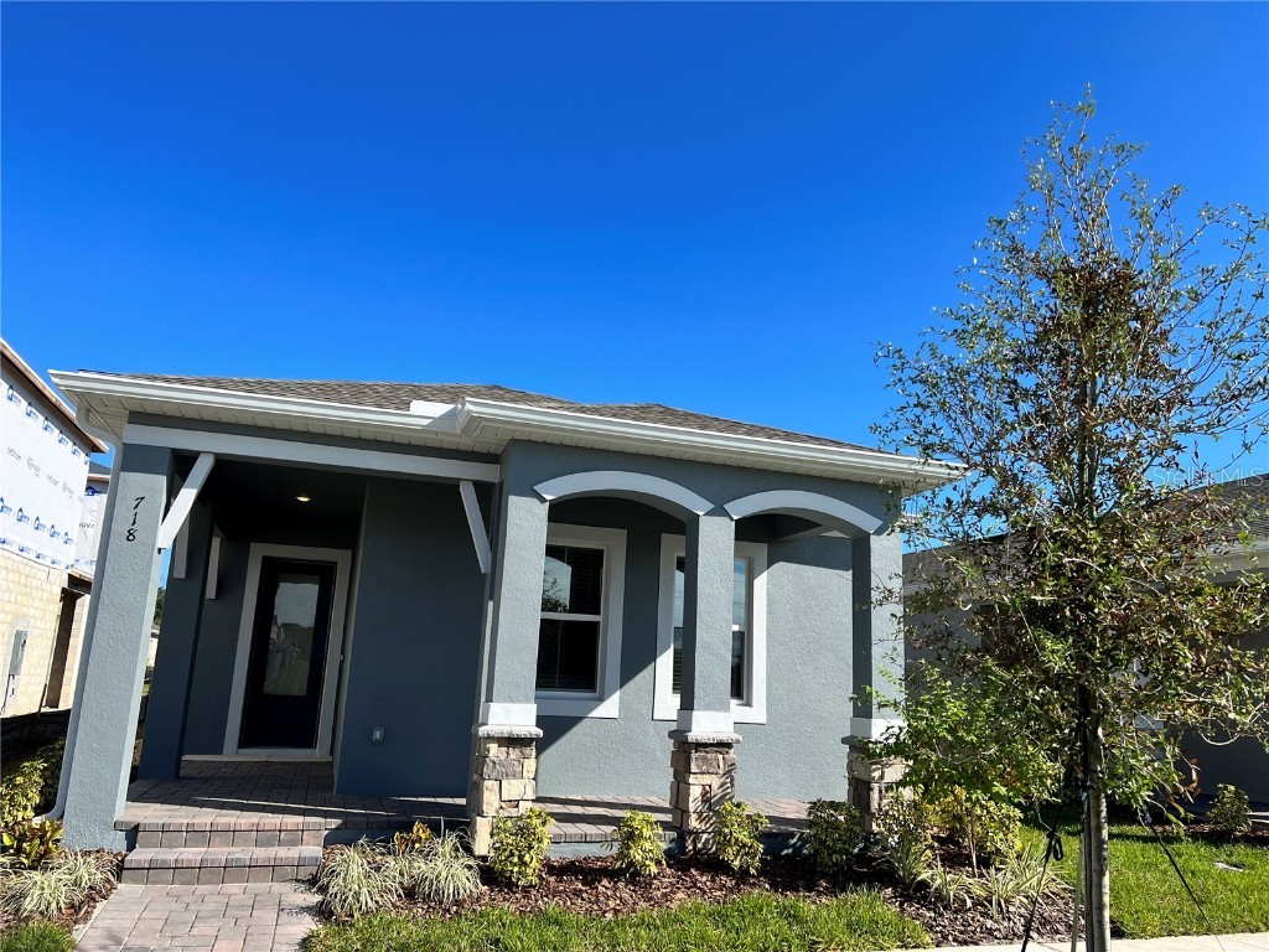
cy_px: 476
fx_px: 953
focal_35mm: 26
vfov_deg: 53.1
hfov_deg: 67.3
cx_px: 634
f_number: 1.5
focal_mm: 5.7
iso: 50
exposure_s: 1/3356
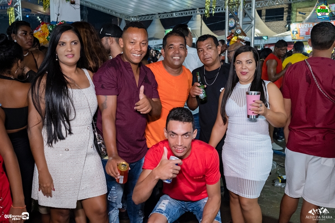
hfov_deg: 53.1
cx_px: 168
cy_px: 112
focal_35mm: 36
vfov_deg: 36.9
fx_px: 335
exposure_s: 1/200
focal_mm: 24
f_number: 3.2
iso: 2500
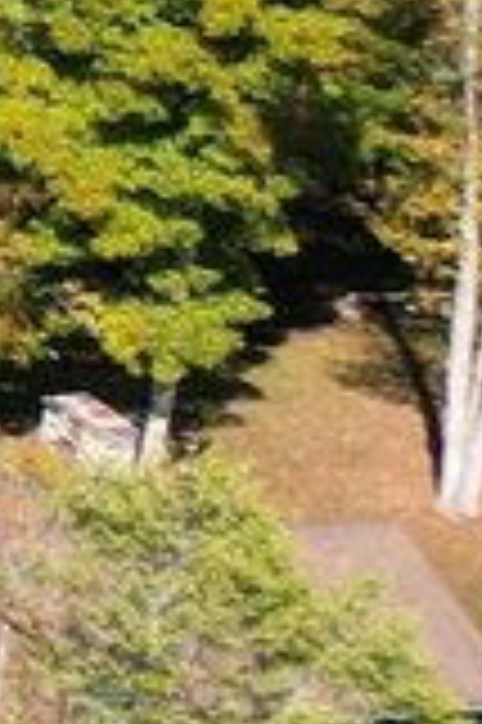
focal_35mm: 235
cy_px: -681
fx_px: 4729
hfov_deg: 4.1
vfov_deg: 8.4
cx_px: -2894
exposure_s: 1/2500
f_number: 1.7
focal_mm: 6.72
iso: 130
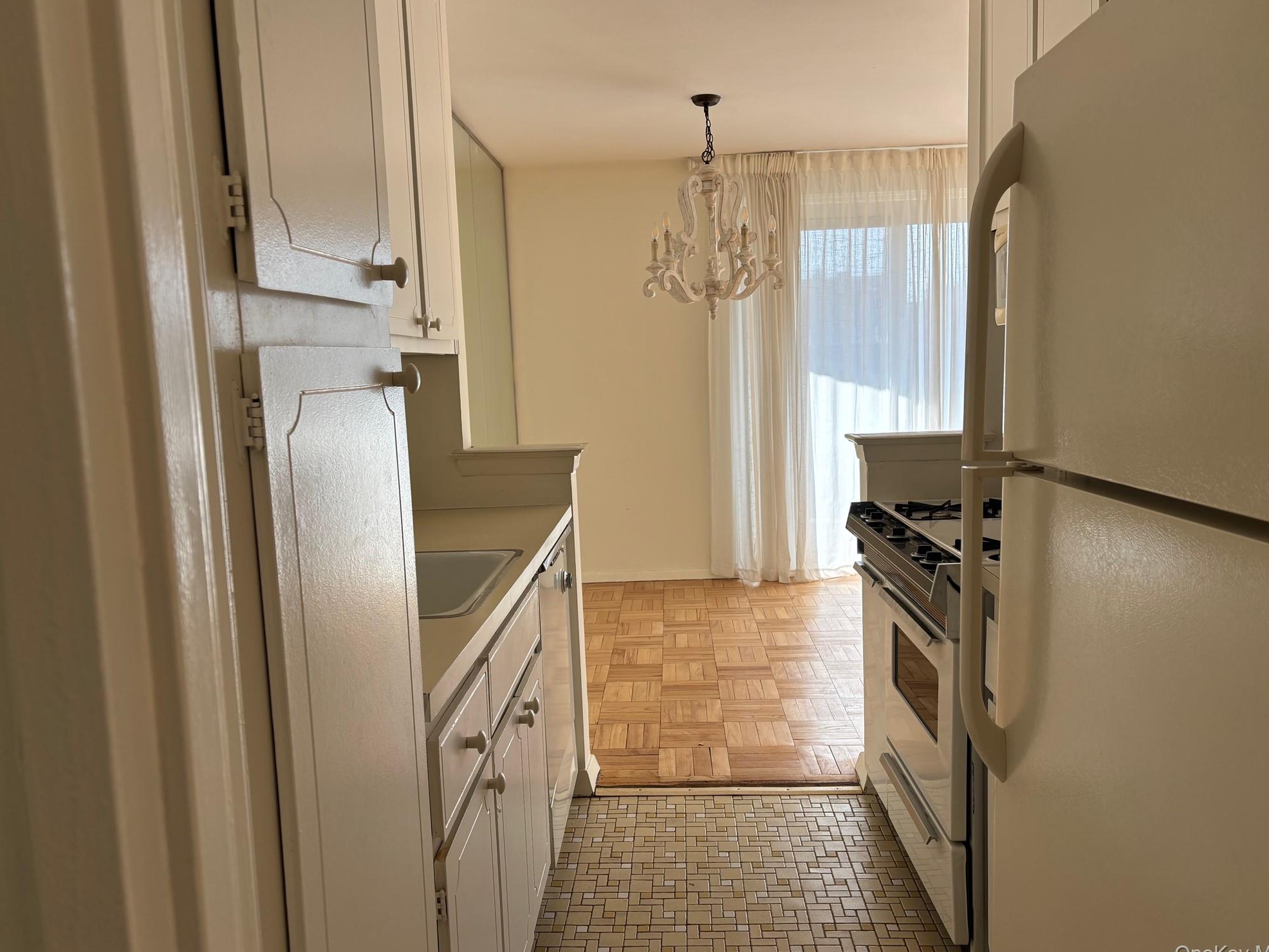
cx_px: 647
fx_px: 990
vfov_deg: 51.4
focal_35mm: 27
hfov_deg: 65.3
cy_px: 474
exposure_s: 1/168
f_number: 1.6
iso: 40
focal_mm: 5.96
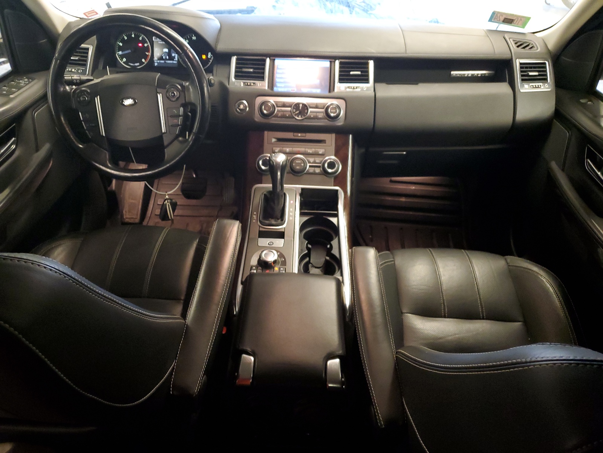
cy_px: 226
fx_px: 453
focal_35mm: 26
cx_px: 302
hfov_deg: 67.3
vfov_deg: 53.1
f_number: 1.5
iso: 301
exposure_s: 1/30
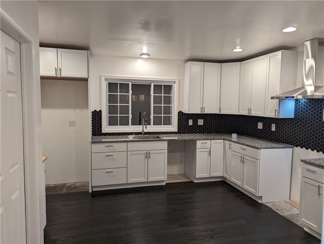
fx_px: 225
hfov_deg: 71.5
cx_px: 162
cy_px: 122
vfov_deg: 56.9
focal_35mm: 24
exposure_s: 1/120
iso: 130
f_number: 1.85
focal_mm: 6.81
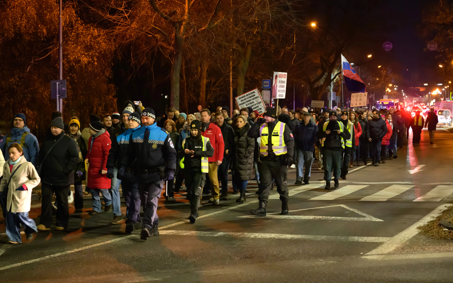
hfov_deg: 26.1
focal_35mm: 79
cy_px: 128
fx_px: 975
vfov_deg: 16.5
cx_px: 204
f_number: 3.5
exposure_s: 1/80
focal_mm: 70
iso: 6400
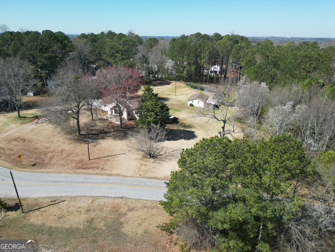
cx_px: 168
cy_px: 126
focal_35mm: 24
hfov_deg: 71.6
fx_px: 232
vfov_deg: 56.8
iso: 130
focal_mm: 6.72
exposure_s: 1/2000
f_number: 1.7
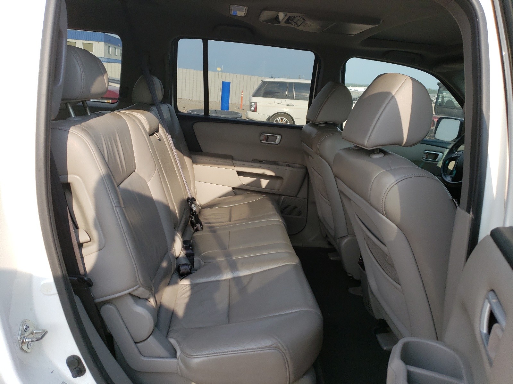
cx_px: 256
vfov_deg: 53.1
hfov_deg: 67.3
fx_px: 385
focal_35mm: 26
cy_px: 192
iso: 50
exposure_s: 1/1250
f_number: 1.5
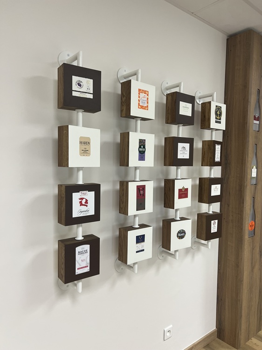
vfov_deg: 67.3
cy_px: 175
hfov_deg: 53.0
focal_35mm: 26
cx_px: 131
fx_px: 263
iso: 100
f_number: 1.5
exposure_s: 1/100
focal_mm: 5.7
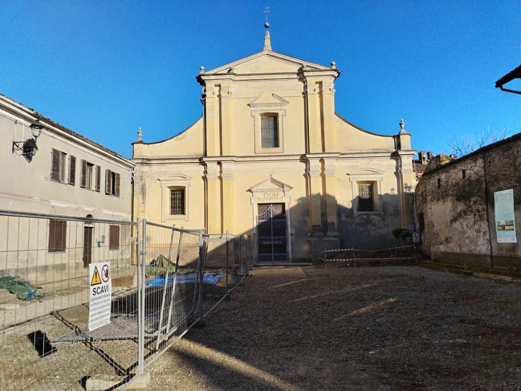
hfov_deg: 61.7
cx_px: 260
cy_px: 196
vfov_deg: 48.2
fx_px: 436
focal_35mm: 29
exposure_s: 1/1320
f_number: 1.8
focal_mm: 4.75
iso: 100
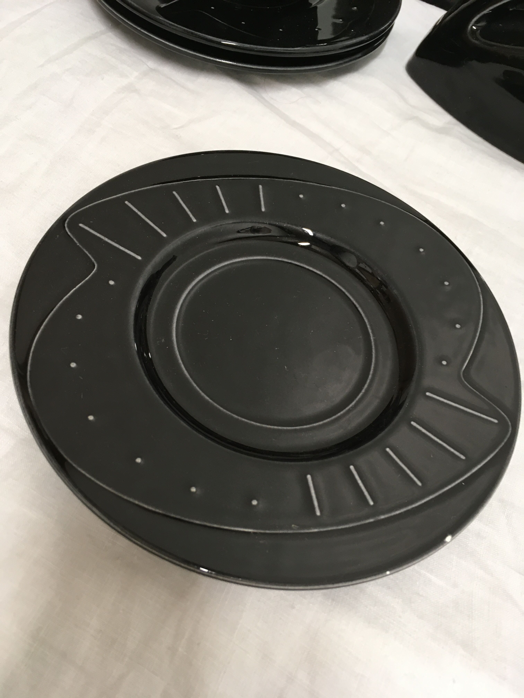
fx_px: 585
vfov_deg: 61.7
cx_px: 262
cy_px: 349
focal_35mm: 29
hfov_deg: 48.2
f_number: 2.2
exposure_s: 1/33
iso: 100
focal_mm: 4.15
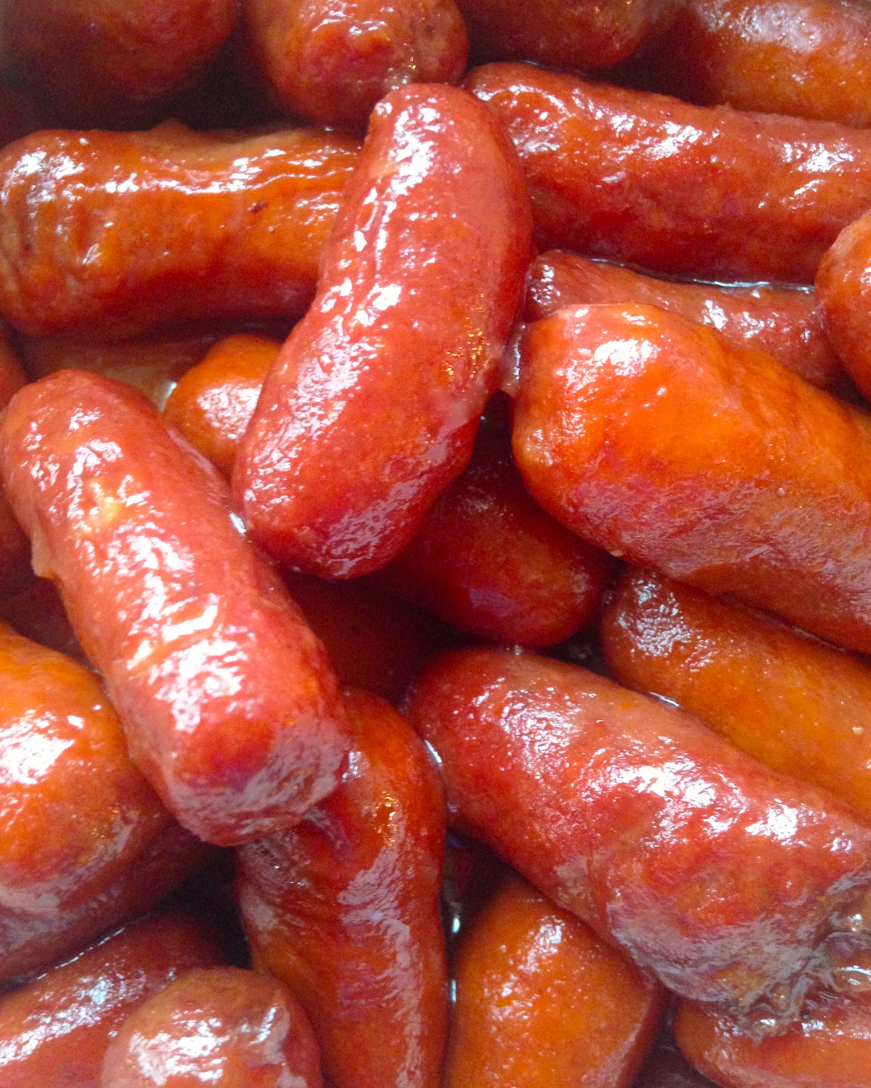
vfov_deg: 51.5
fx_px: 1128
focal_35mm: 35
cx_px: 438
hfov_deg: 42.2
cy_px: 507
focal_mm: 4.12
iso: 400
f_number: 2.4
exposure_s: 1/15
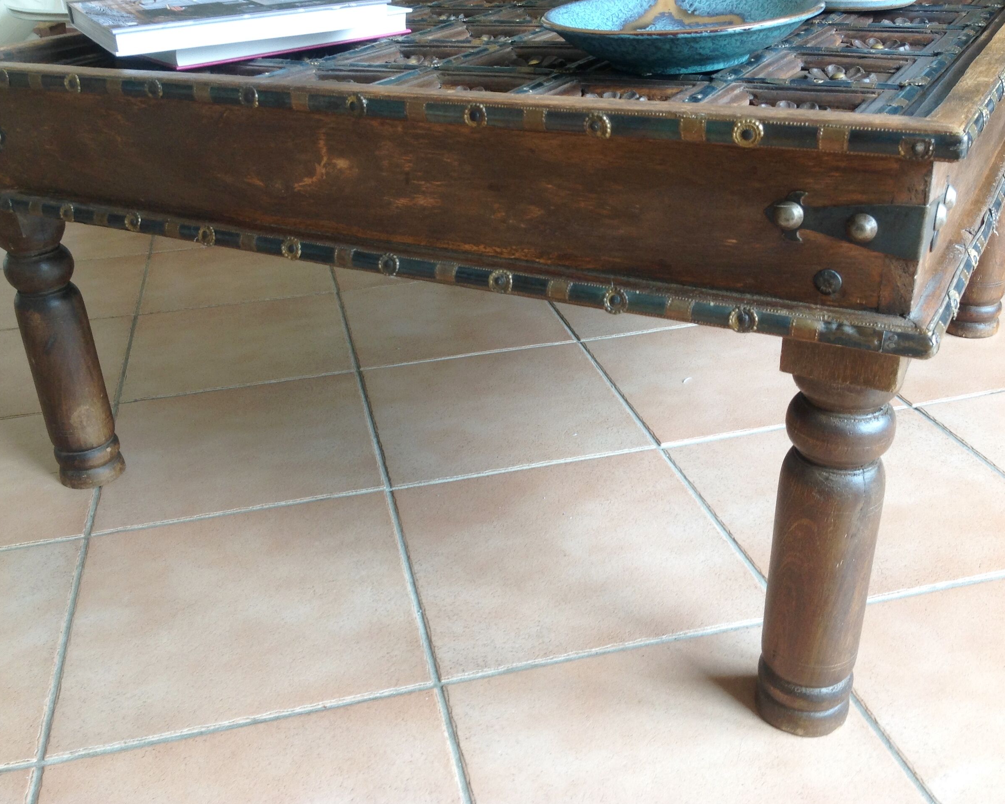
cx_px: 481
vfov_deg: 40.1
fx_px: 1101
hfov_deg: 49.1
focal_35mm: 37
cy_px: 400
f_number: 2.4
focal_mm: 4.28
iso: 50
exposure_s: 1/24
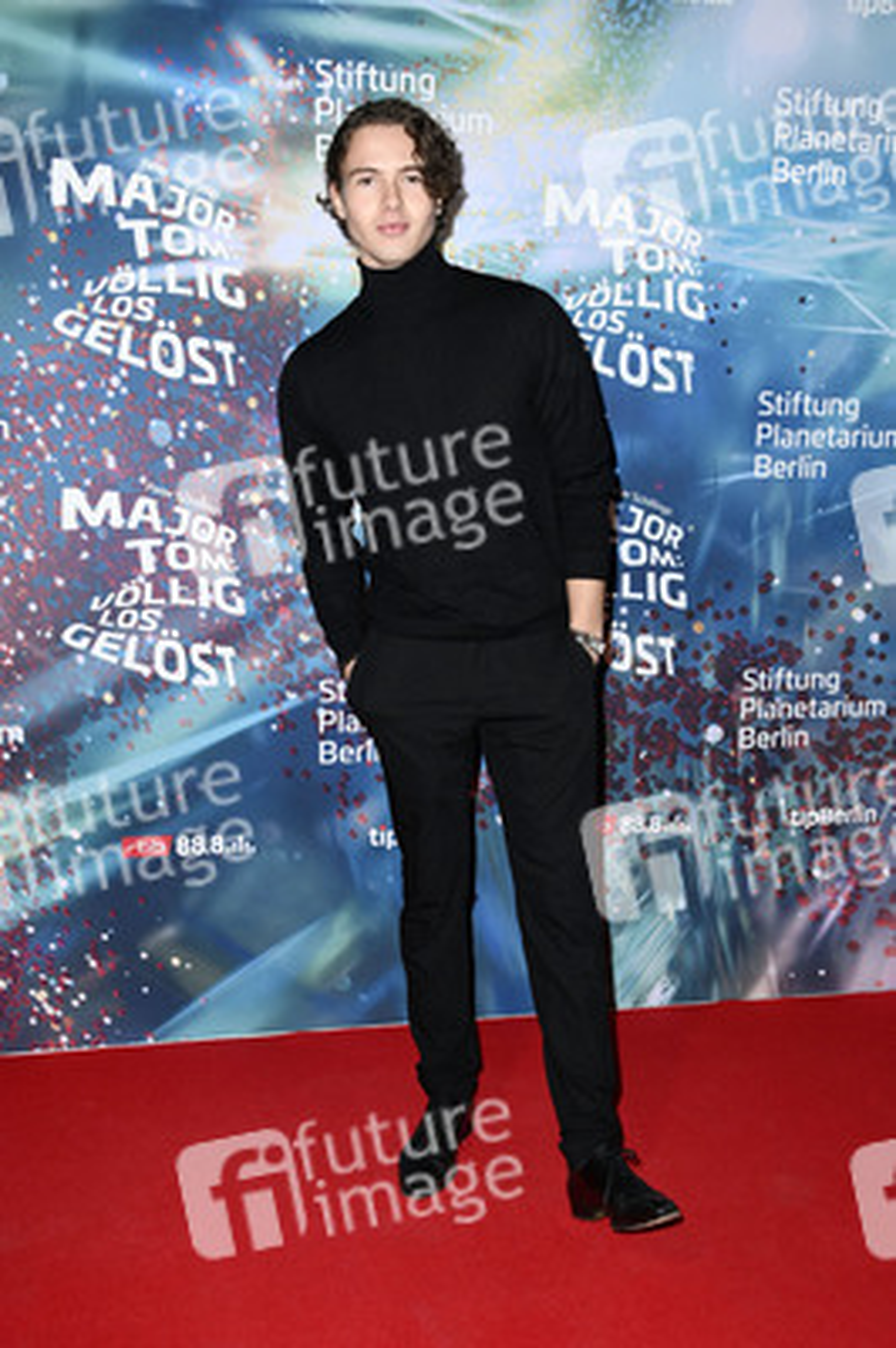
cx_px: 448
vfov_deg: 50.7
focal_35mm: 38
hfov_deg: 35.0
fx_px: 1421
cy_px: 674
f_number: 5.6
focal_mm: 38
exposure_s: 1/160
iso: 500
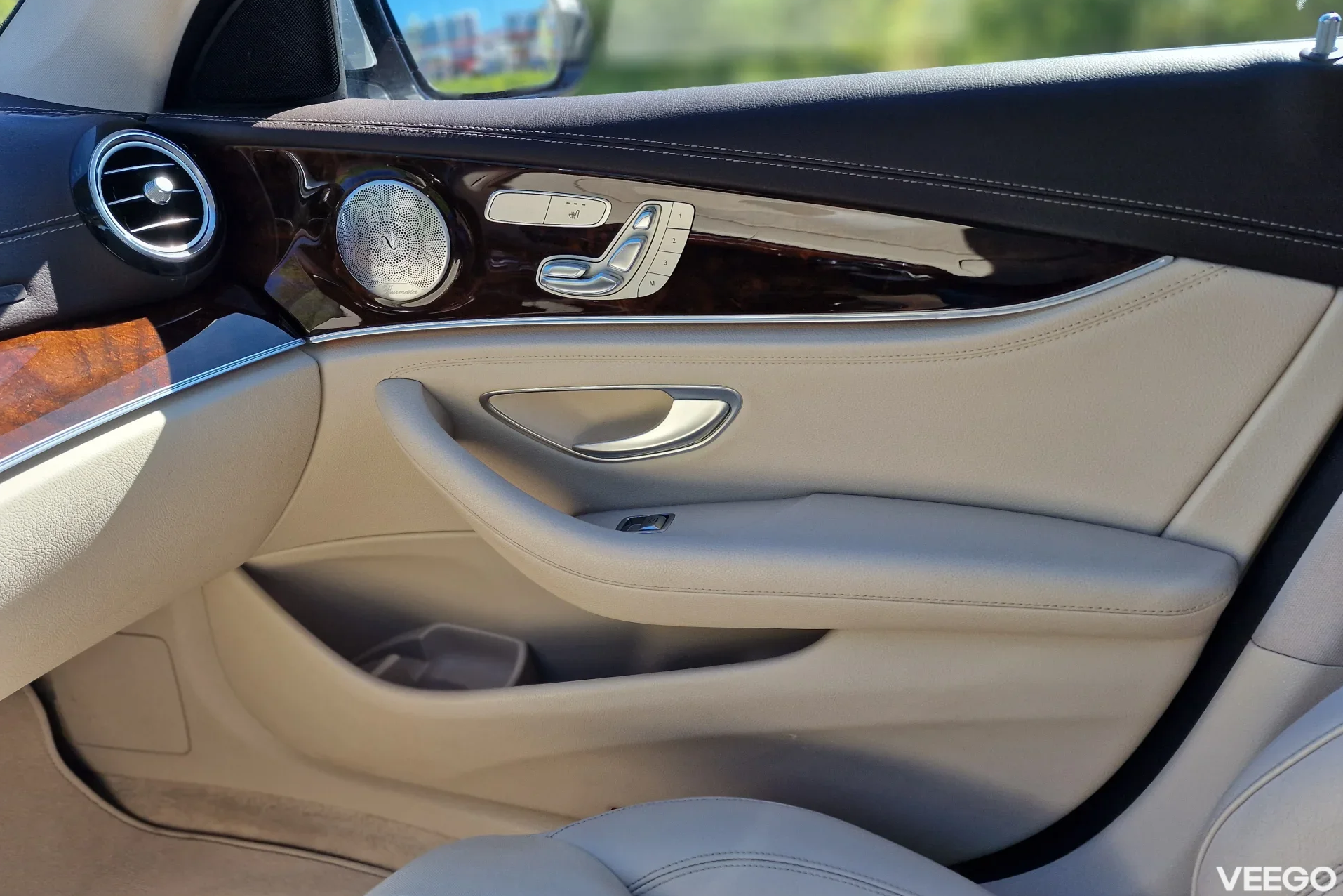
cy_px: 394
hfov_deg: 73.7
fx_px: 895
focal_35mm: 24
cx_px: 671
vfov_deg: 53.0
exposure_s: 1/227
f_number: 1.8
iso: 50
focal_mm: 6.4
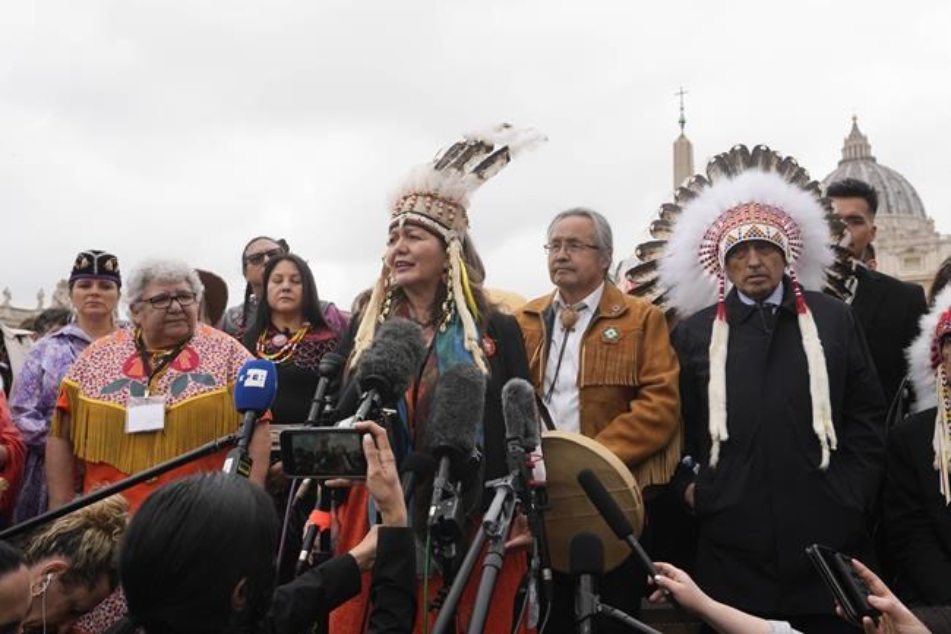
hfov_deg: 54.4
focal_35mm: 35
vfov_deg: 37.8
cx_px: 476
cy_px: 317
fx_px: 924
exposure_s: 1/500
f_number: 6.3
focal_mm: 35
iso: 250
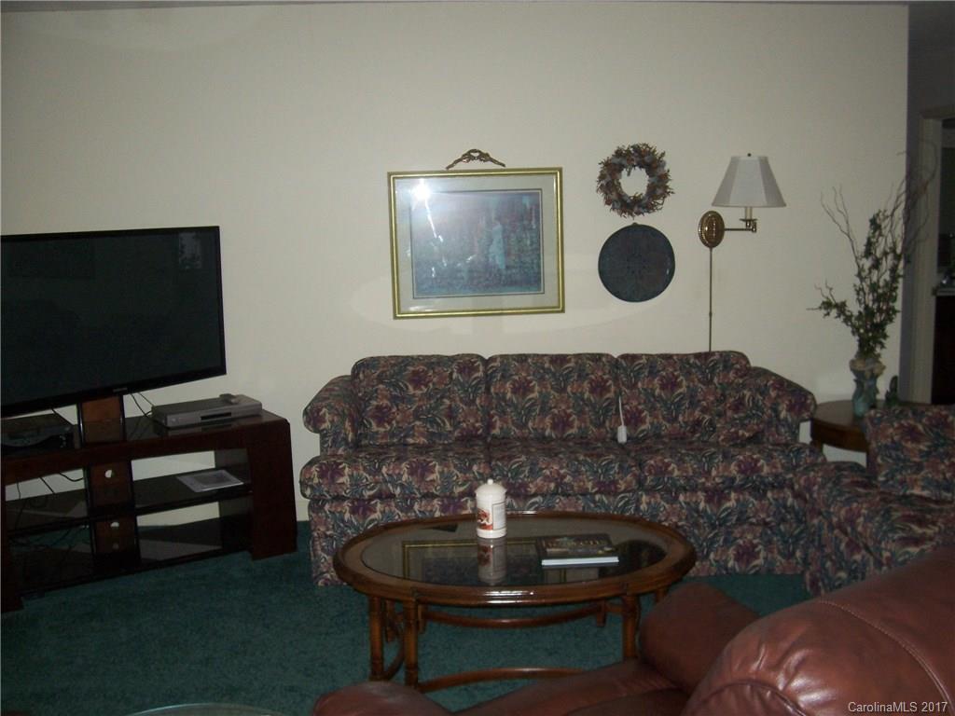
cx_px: 478
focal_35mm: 34
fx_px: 938
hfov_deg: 54.0
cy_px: 358
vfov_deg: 41.8
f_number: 2.7
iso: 125
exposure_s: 1/60
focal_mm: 5.6
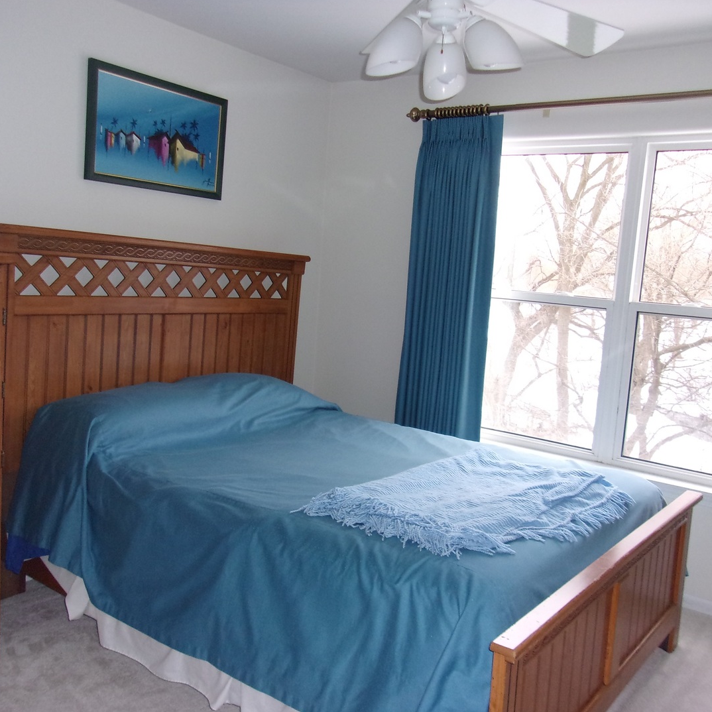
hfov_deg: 51.1
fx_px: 745
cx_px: 359
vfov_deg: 51.1
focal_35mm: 32
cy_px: 355
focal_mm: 4.9
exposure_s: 1/34
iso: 200
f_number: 3
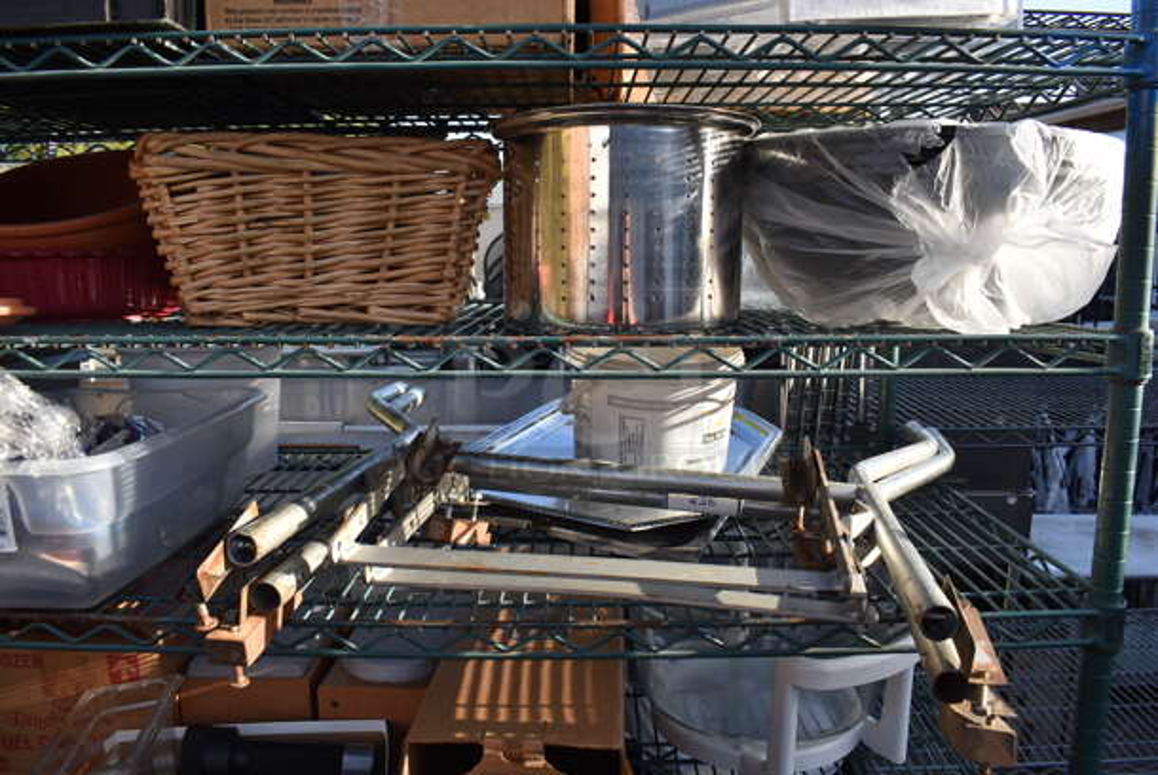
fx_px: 869
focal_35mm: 27
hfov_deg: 67.3
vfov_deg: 48.0
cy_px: 388
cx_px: 579
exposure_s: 1/250
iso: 200
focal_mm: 18
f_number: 7.1
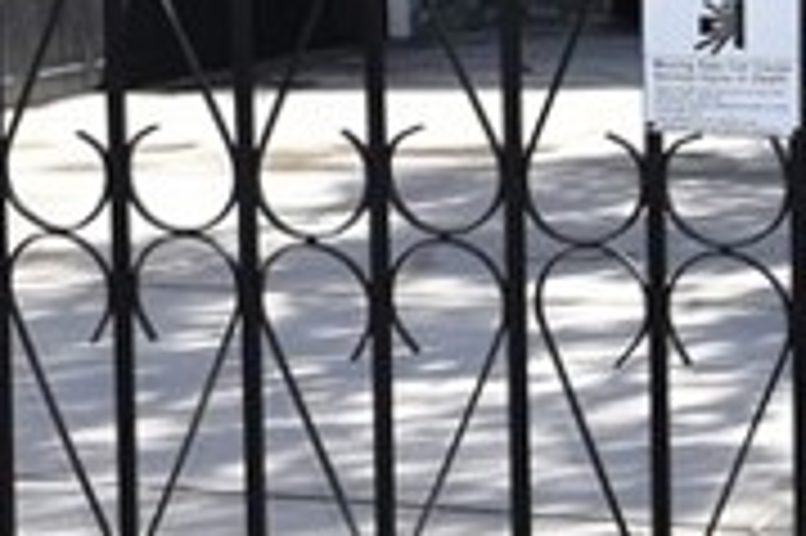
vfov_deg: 7.9
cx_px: 203
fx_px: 3847
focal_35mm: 172
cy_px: 16
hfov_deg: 11.9
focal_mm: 30
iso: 100
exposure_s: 1/200
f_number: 8
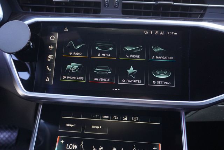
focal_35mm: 33
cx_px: 112
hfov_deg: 57.2
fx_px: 206
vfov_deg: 40.0
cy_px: 75
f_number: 4
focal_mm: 22
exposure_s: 1/800
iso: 2500
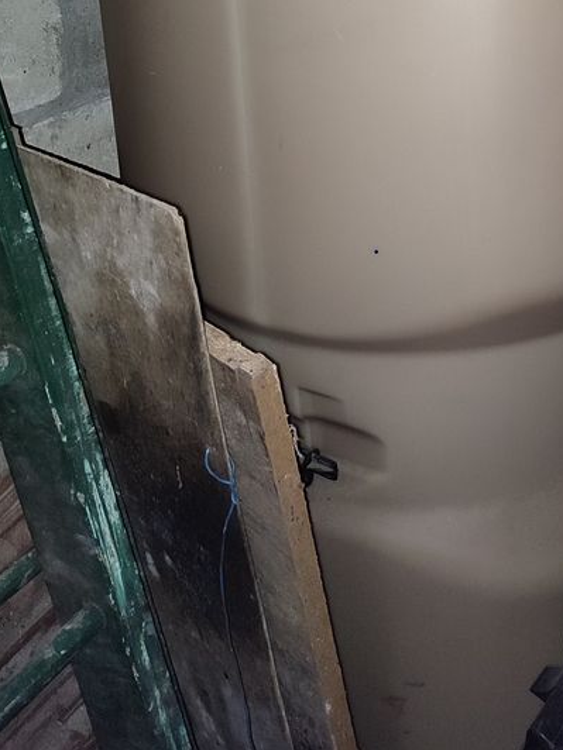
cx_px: 456
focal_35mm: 47
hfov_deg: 30.1
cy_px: 48
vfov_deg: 37.3
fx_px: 1019
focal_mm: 6.04
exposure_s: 1/17
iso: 3002
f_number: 1.9
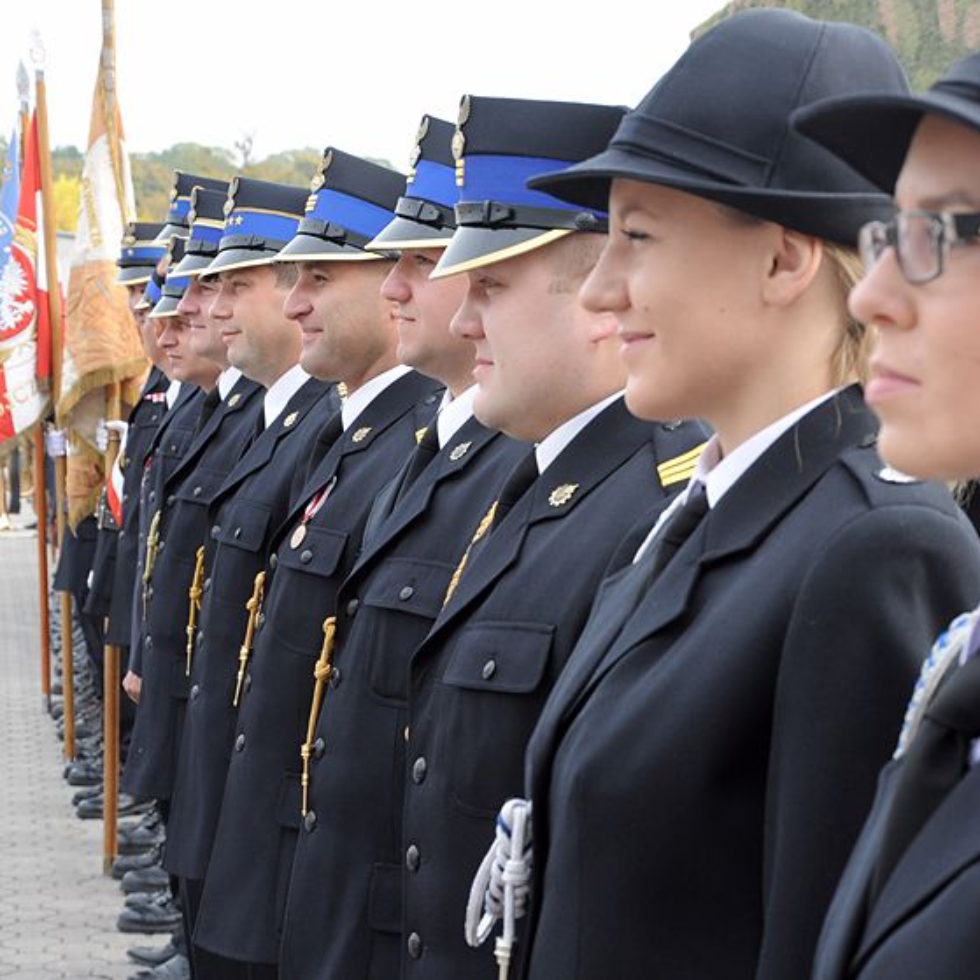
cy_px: 488
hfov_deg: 18.7
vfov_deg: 18.7
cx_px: 605
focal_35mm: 93
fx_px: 2979
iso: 500
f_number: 7.1
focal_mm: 48
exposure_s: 1/200
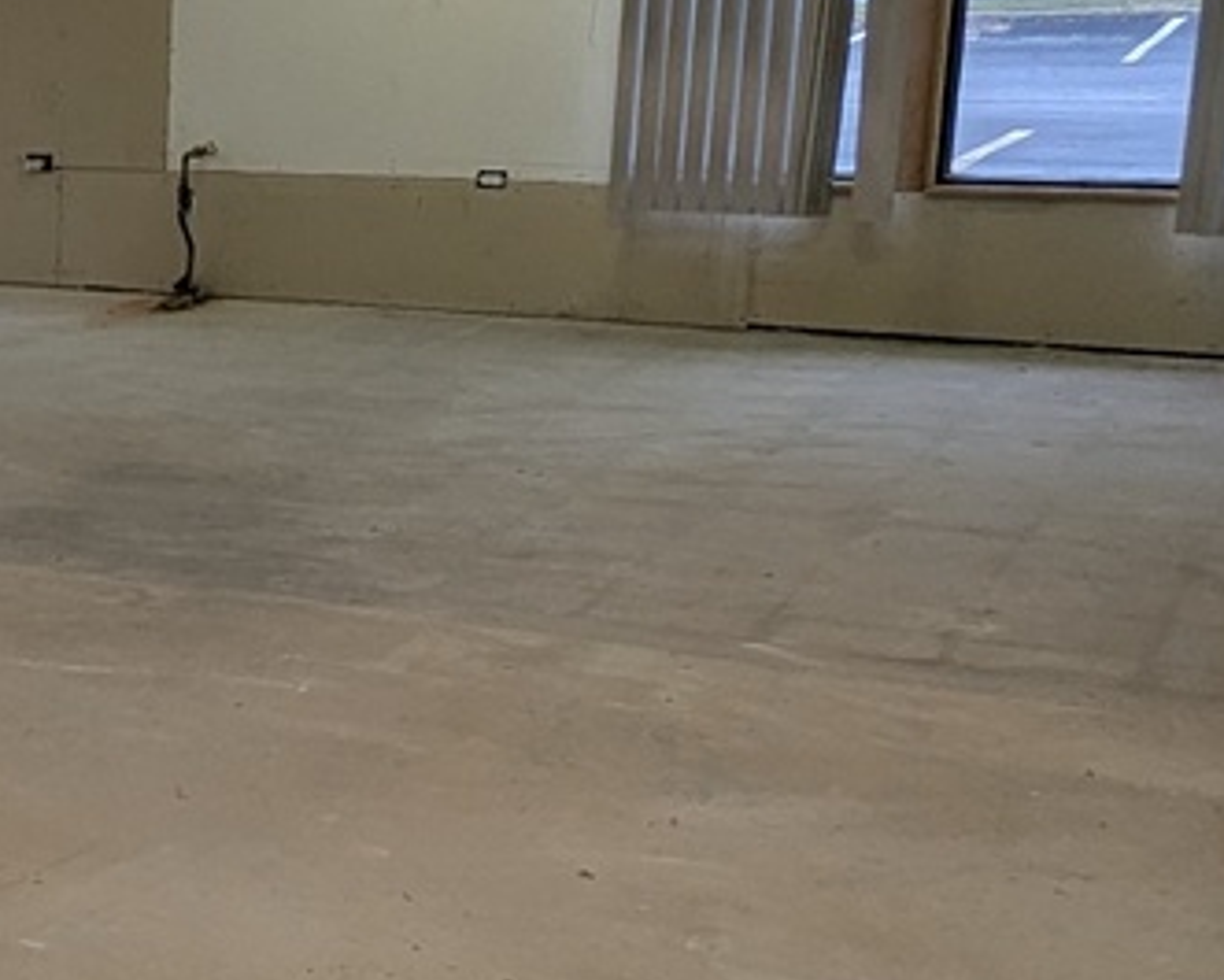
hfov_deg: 21.6
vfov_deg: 22.5
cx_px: -780
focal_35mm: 68
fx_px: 2464
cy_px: 451
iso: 39
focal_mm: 2.35
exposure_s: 1/120
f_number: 2.2
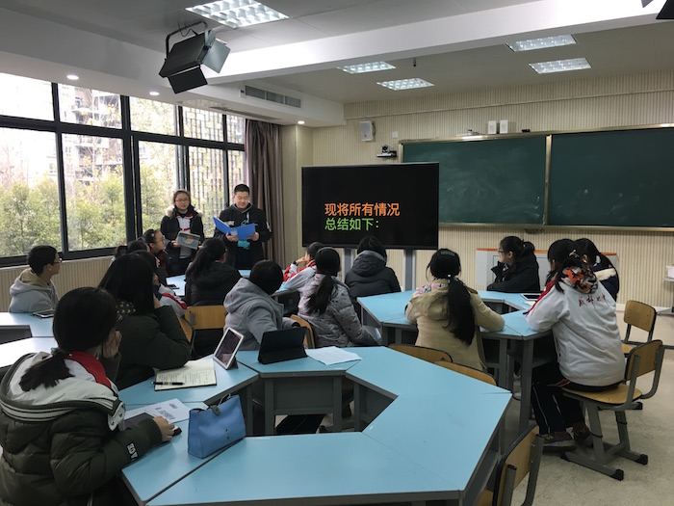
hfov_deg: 61.7
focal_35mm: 29
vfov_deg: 48.2
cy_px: 253
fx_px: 565
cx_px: 337
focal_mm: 4.15
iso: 40
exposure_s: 1/33
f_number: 2.2
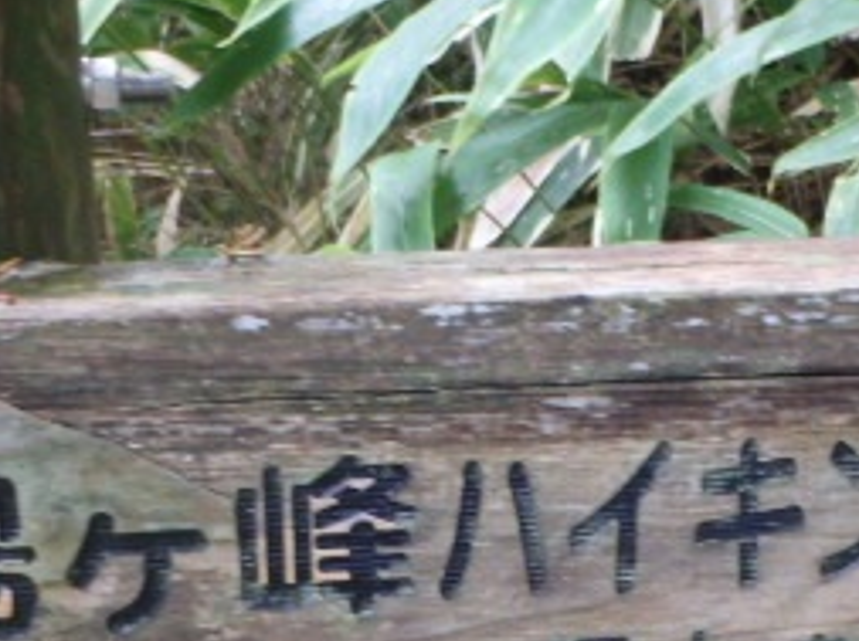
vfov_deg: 19.0
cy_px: 570
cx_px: 540
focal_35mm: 76
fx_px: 1883
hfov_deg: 25.6
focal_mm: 5.4
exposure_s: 1/30
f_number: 4.1
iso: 400
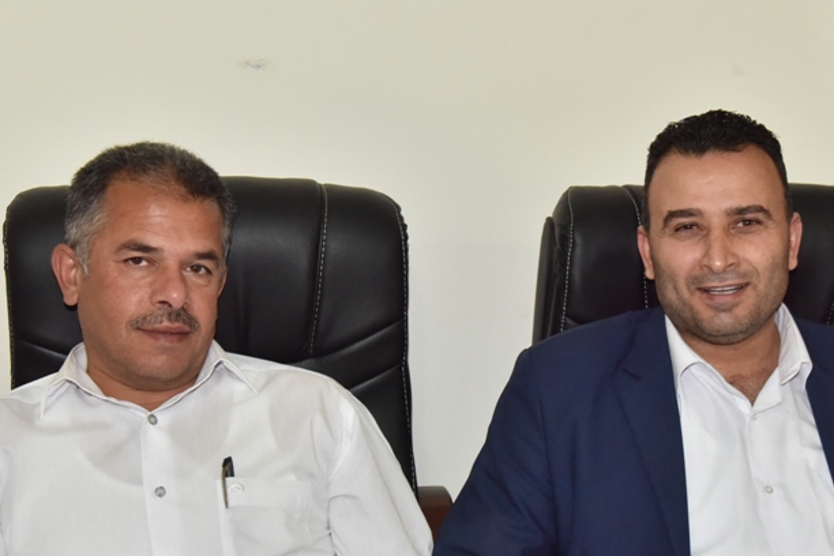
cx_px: 476
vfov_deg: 17.7
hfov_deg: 26.3
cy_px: 378
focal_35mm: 77
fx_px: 1784
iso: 2500
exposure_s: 1/125
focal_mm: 46
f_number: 6.3
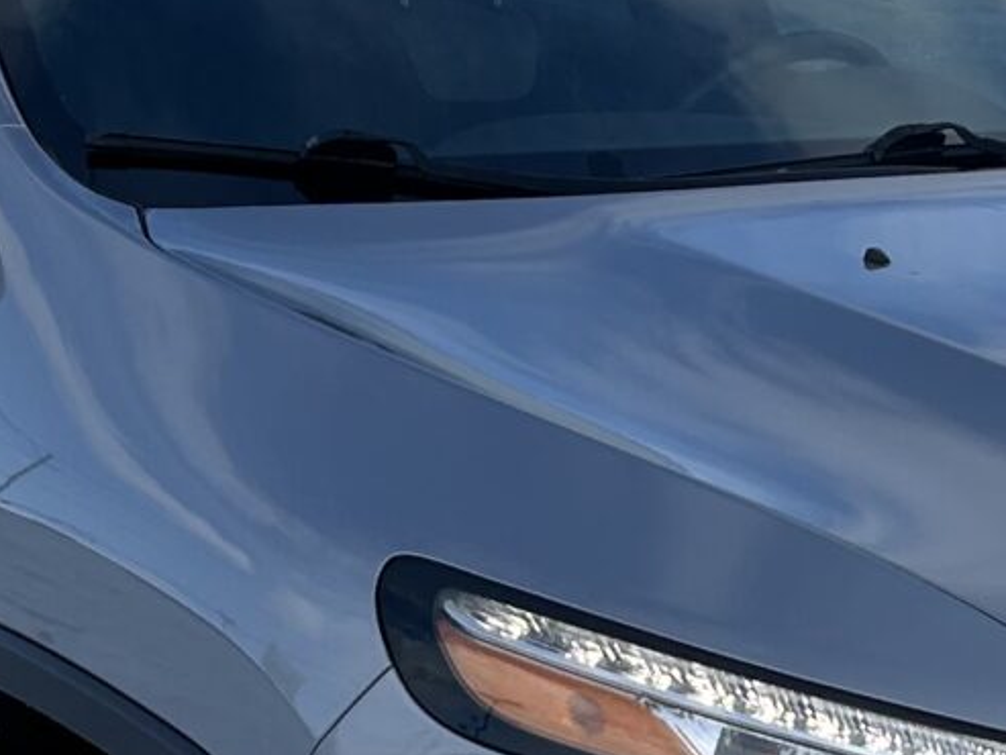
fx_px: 3924
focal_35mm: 135
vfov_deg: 10.9
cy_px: 673
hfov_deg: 14.5
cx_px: 810
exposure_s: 1/2994
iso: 50
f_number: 1.5
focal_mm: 5.7
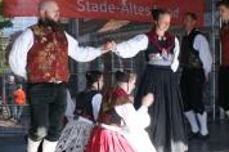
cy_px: 70
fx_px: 527
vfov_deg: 16.4
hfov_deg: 24.5
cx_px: 107
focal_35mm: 83
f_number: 5.6
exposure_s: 1/50
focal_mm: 22
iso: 100
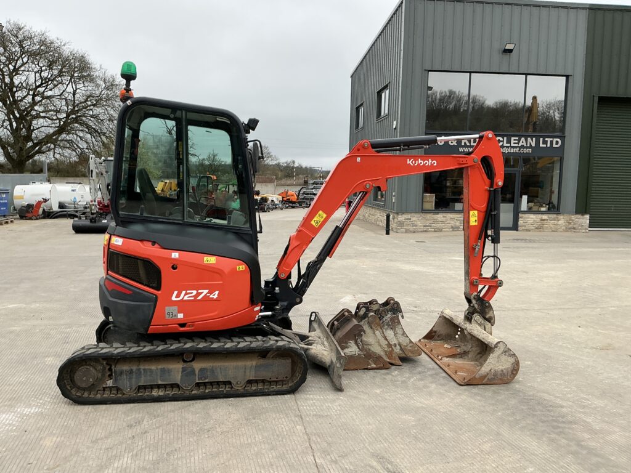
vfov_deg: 49.7
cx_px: 316
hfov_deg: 63.4
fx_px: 510
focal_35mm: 28
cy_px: 236
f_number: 1.8
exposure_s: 1/383
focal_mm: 3
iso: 25
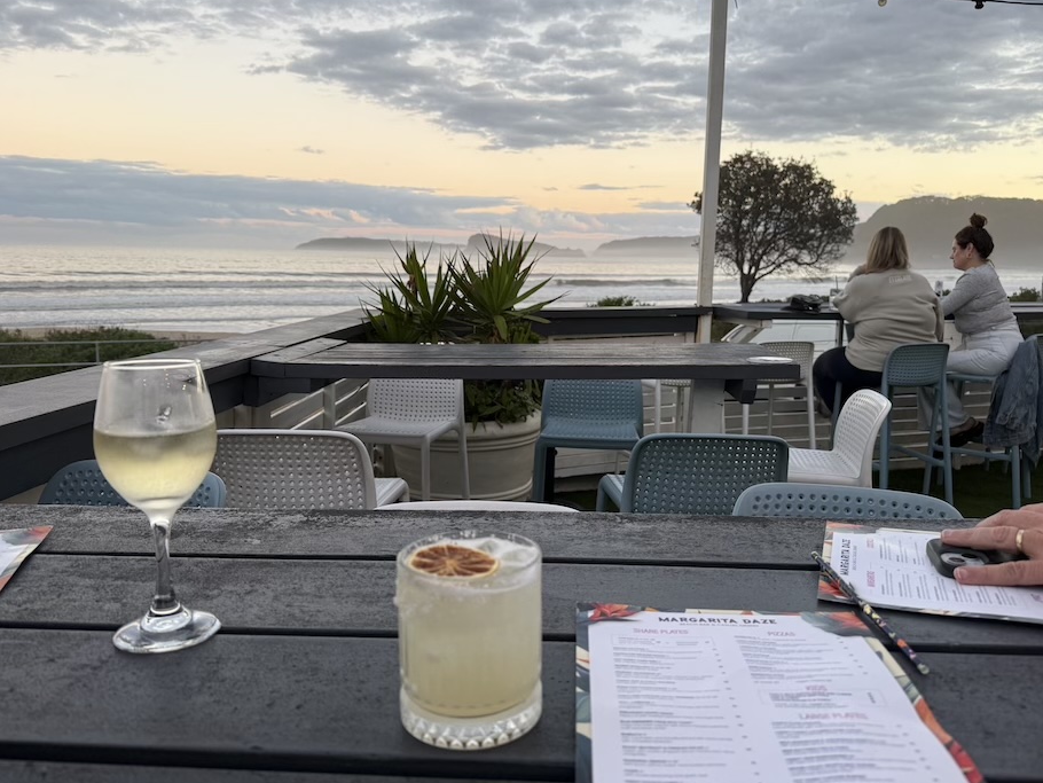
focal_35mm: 27
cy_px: 369
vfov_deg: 51.3
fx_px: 814
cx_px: 549
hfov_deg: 65.3
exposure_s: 1/121
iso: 125
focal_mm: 6.76
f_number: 1.78
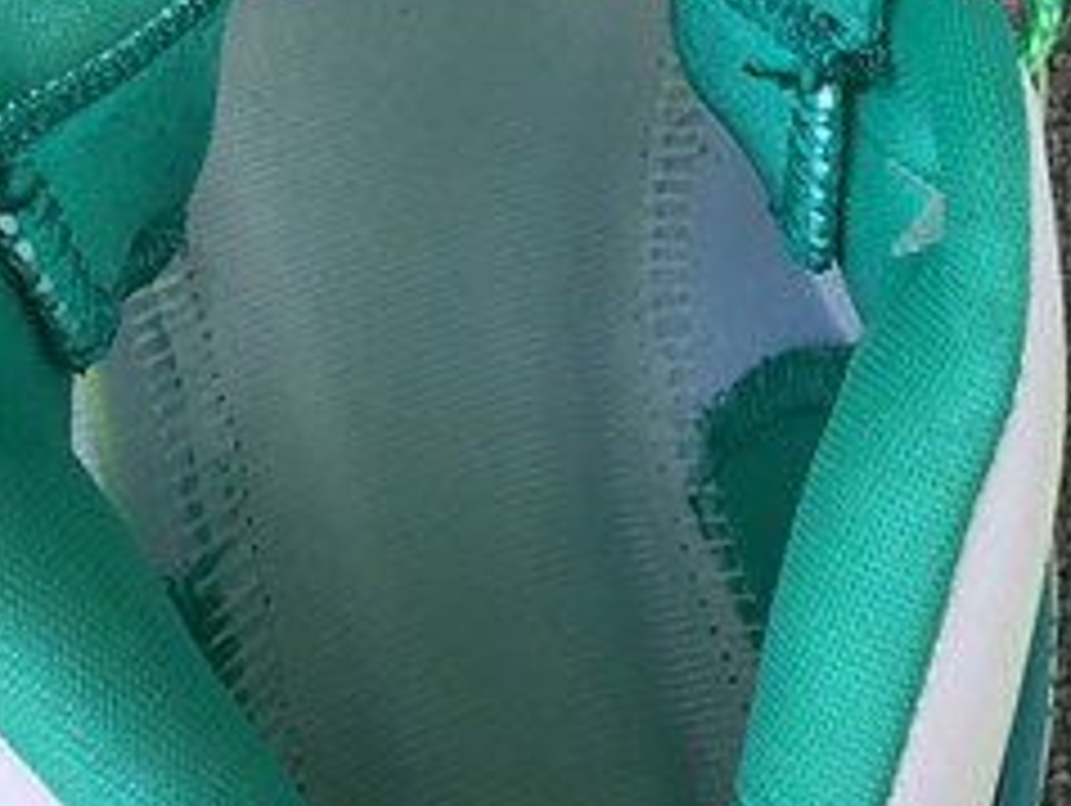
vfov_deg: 12.7
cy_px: 232
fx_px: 3624
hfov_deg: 16.5
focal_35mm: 117
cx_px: 1044
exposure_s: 1/242
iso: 25
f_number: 2.4
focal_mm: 3.3
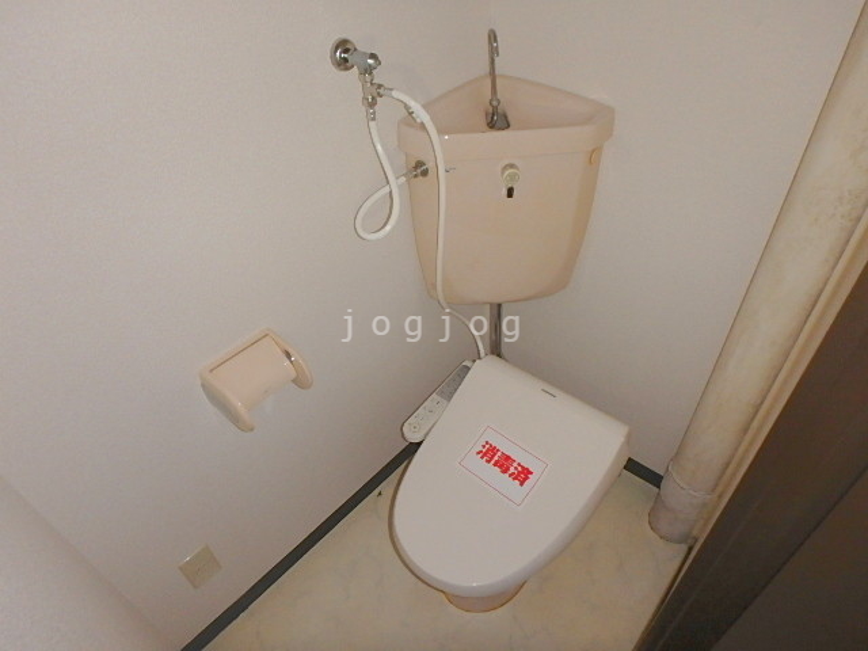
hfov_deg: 79.0
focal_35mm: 21
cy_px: 326
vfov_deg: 63.4
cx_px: 434
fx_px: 527
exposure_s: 1/30
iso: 400
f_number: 3.5
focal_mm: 3.7
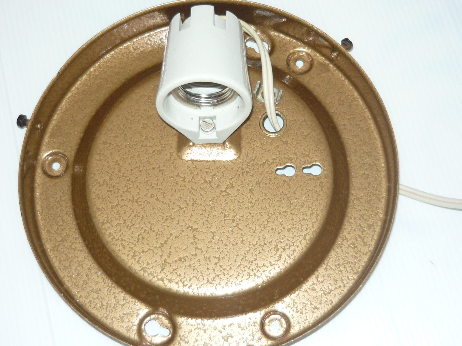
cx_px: 231
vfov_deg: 25.2
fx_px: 774
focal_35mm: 58
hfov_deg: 33.2
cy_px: 173
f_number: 2.9
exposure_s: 1/30
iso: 100
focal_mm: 6
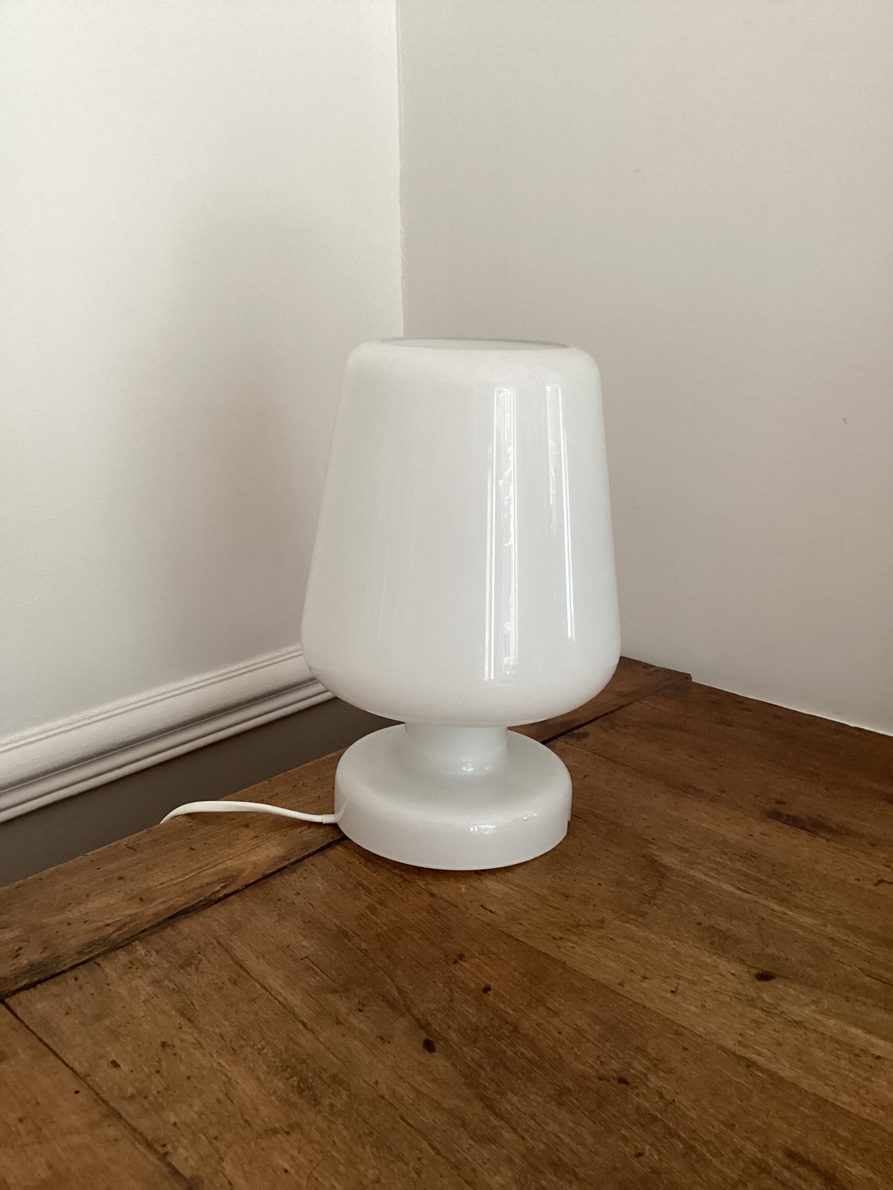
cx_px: 446
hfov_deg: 45.4
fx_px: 1066
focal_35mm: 31
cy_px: 595
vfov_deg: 58.4
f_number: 2.4
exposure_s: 1/50
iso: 250
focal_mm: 3.3
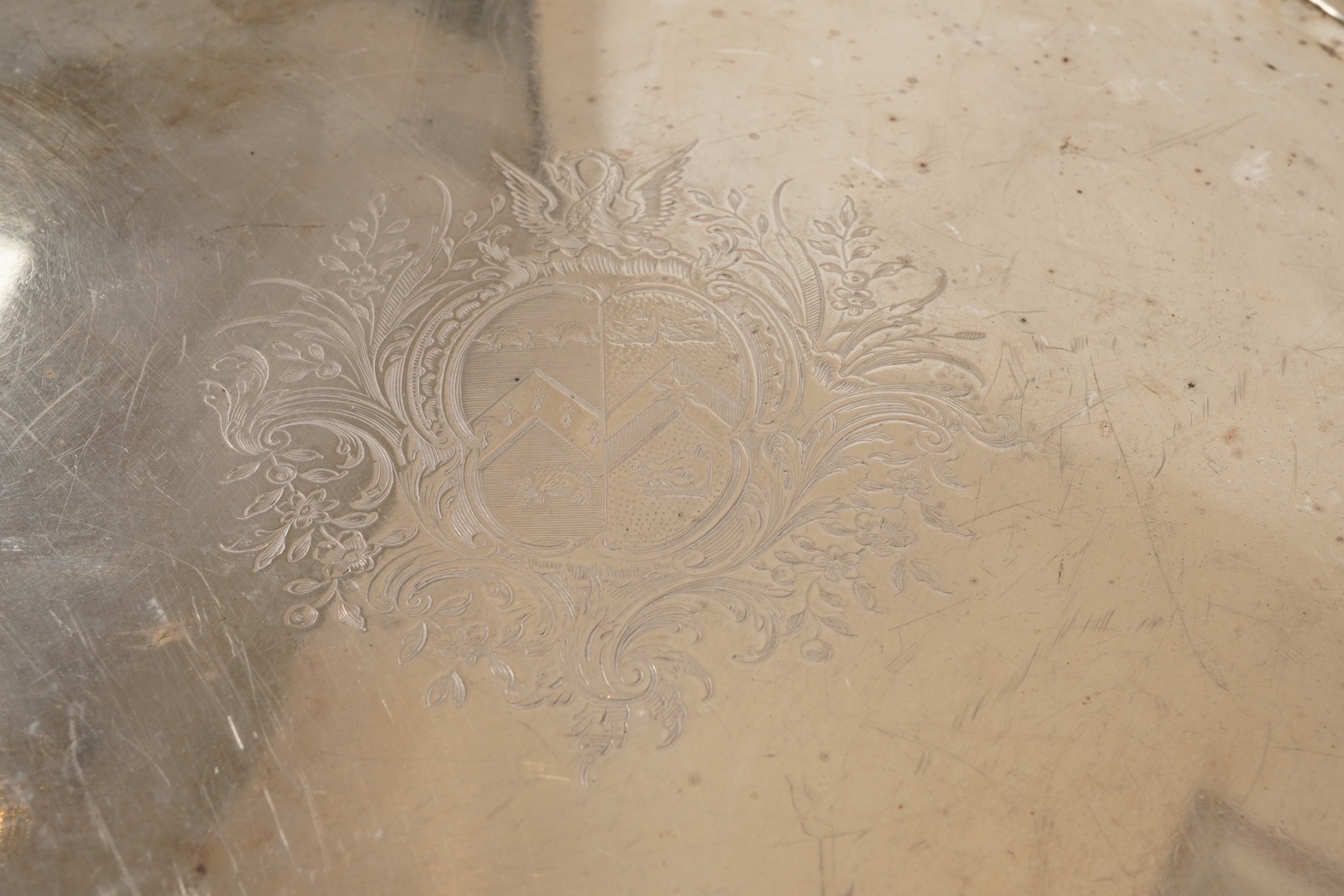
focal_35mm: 45
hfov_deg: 43.6
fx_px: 1680
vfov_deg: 29.9
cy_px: 448
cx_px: 672
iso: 400
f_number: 22
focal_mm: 30
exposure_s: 1/125
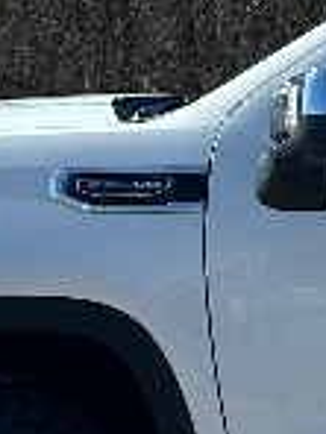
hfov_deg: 7.9
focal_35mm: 166
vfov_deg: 11.8
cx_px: 905
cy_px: 369
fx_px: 2084
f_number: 1.78
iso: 80
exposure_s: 1/3472
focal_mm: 6.86
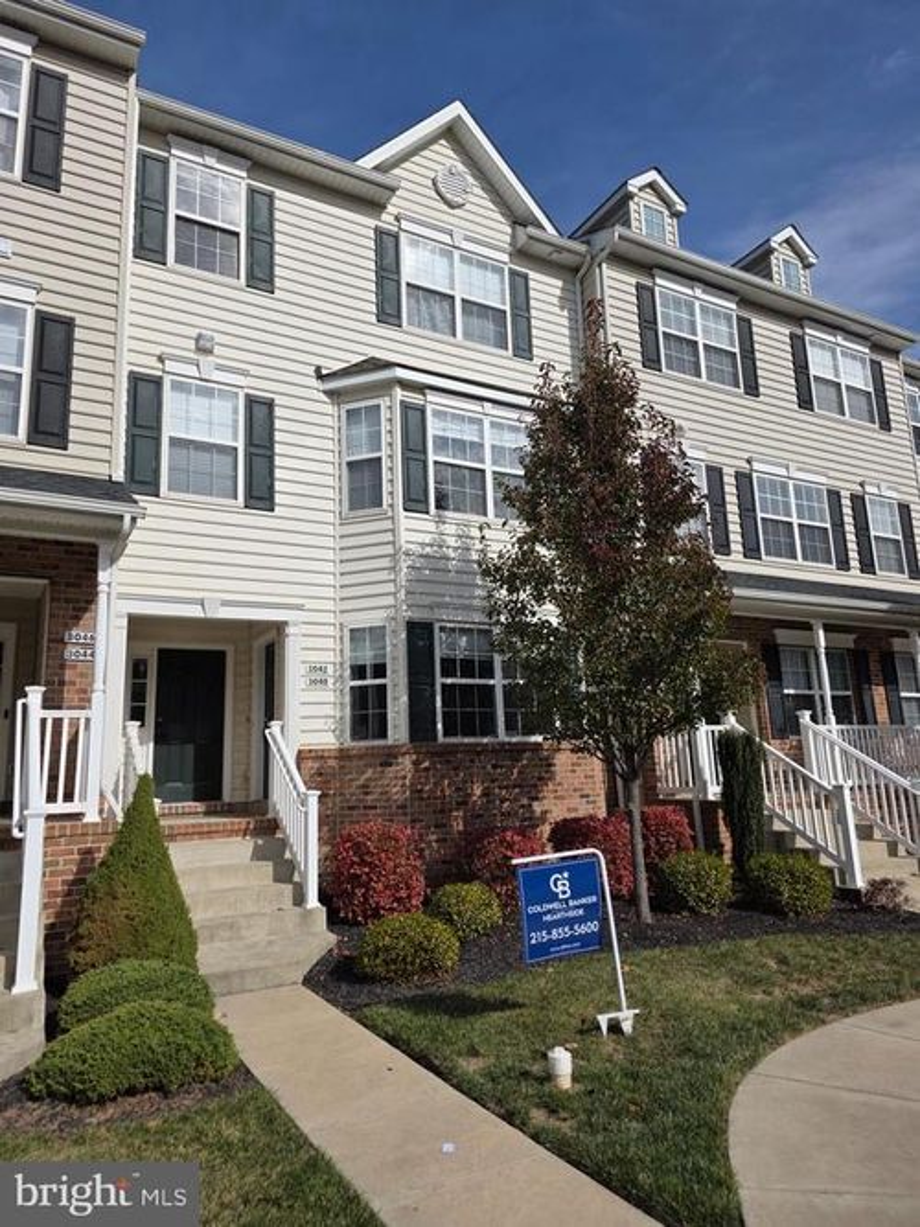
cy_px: 614
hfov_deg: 58.9
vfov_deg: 73.9
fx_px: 815
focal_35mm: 23
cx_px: 460
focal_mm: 6.3
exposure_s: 1/7944
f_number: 1.7
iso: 64
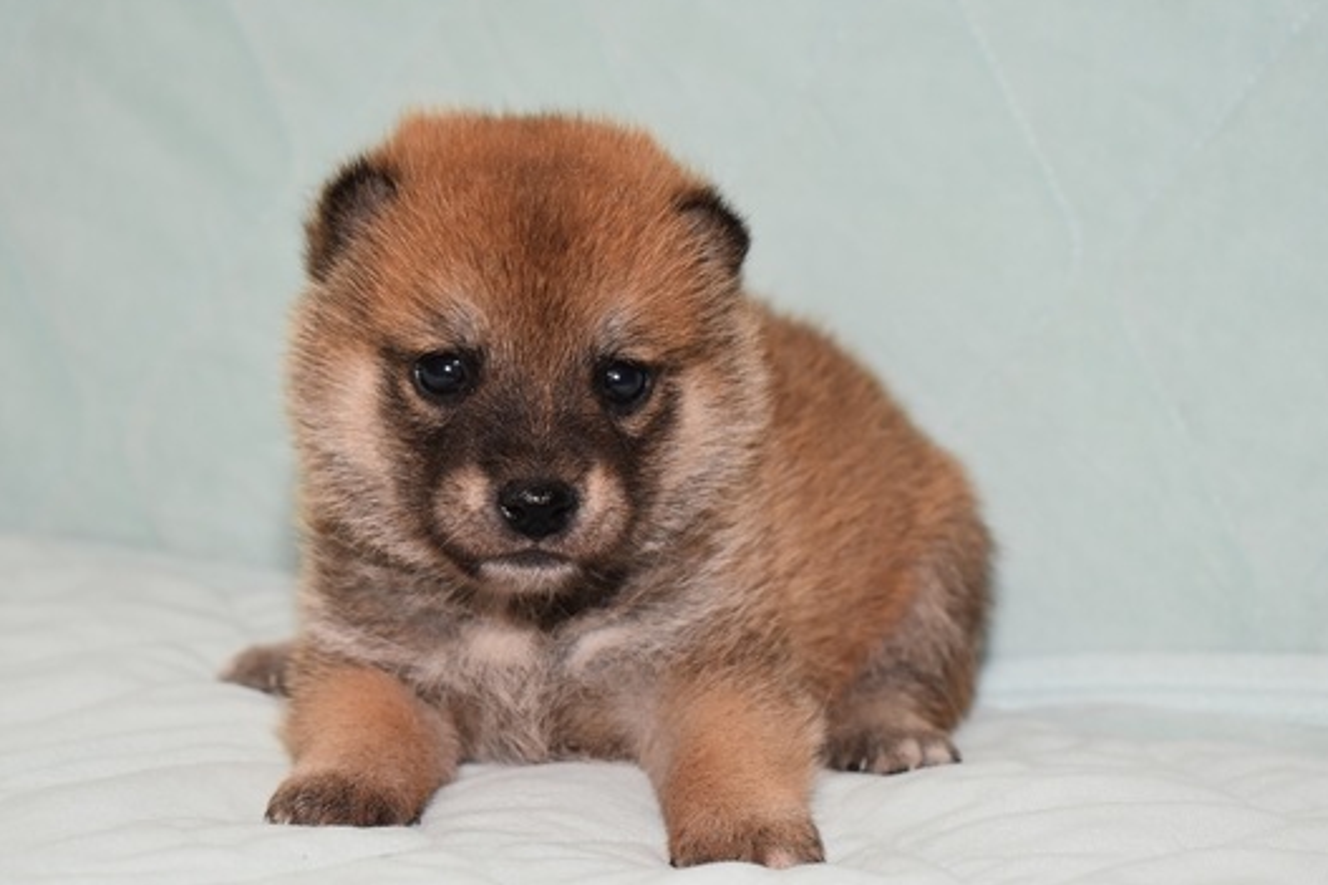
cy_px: 436
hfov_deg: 24.1
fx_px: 3116
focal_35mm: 85
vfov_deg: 16.2
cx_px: 675
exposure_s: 1/80
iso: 400
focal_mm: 55
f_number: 5.6
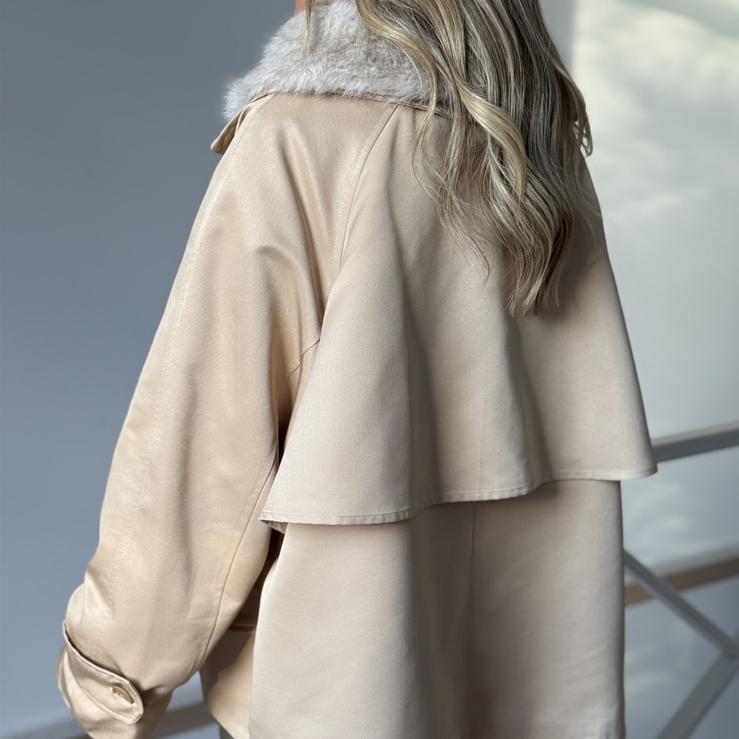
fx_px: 1377
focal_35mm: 57
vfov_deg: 29.9
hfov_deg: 30.0
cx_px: 372
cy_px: 478
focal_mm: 6.76
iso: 50
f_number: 1.78
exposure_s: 1/201
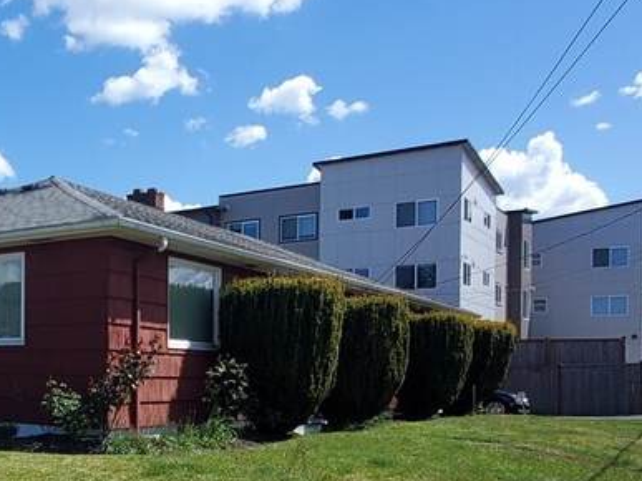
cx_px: 7
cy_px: 362
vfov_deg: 32.9
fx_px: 797
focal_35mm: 43
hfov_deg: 39.0
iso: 50
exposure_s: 1/1135
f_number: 2.2
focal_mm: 1.8
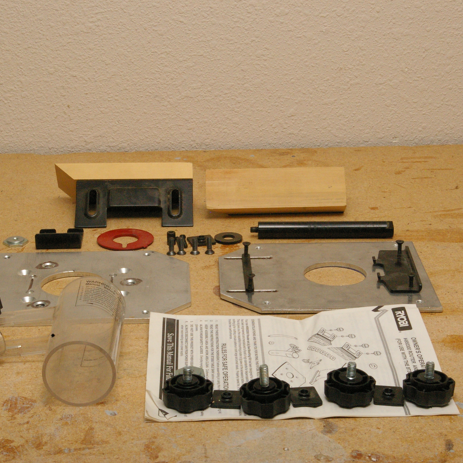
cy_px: 231
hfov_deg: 21.0
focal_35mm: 83
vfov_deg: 21.0
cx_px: 217
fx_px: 1251
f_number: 22
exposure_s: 1/180
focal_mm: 43
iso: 1600
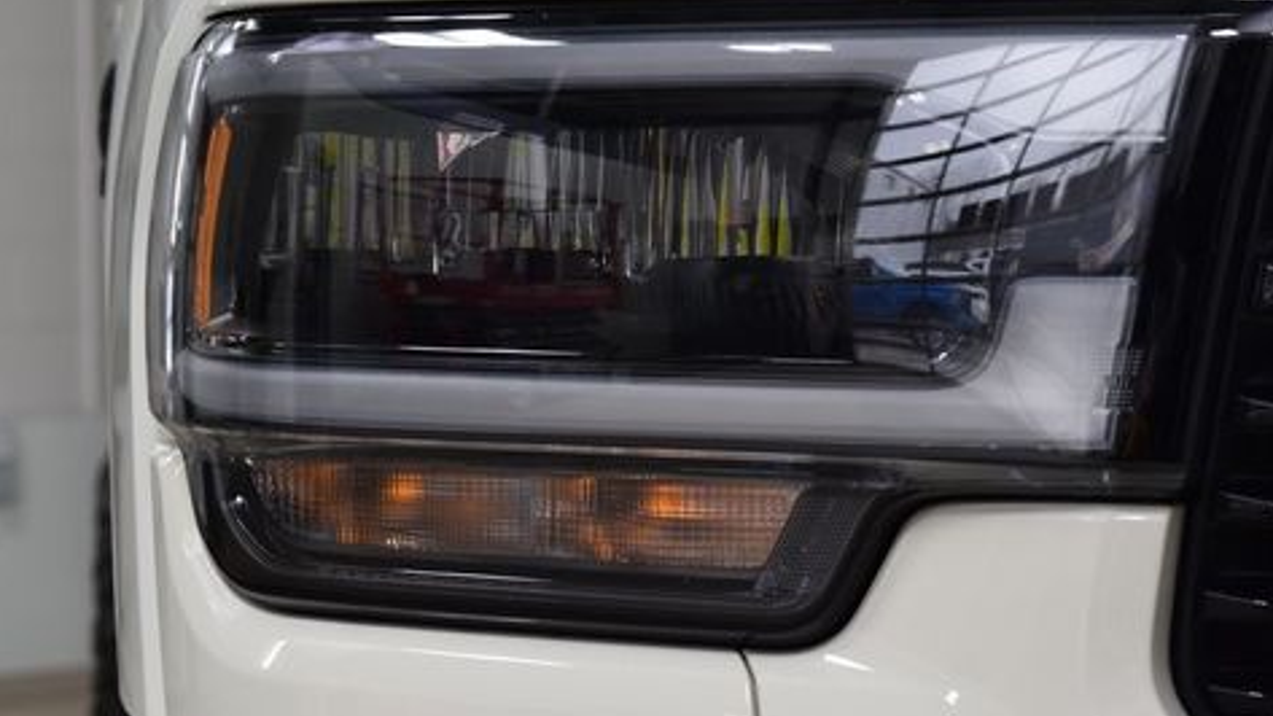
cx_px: 681
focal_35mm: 149
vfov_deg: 8.1
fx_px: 5029
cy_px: 343
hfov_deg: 14.4
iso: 640
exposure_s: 1/30
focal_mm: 70
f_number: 7.1
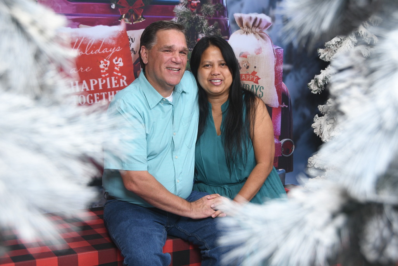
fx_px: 575
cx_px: 199
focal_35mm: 52
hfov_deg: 38.2
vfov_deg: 26.0
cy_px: 133
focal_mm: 35
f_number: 6.3
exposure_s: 1/125
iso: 640
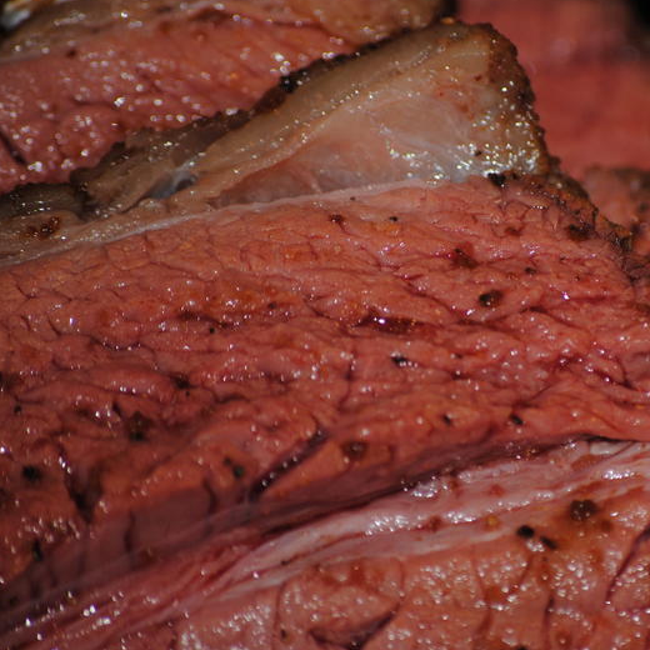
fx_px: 9390
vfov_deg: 4.0
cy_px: 298
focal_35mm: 442
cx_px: 512
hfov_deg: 4.0
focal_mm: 200
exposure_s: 1/60
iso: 200
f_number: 5.6
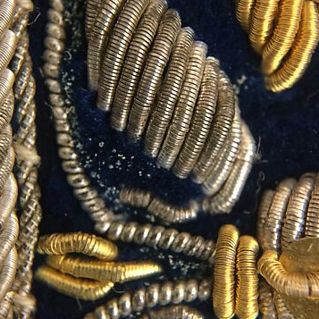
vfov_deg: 36.8
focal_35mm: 46
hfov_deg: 36.8
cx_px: 148
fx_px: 480
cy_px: 155
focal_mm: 3.3
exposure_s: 1/30
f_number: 2.4
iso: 200
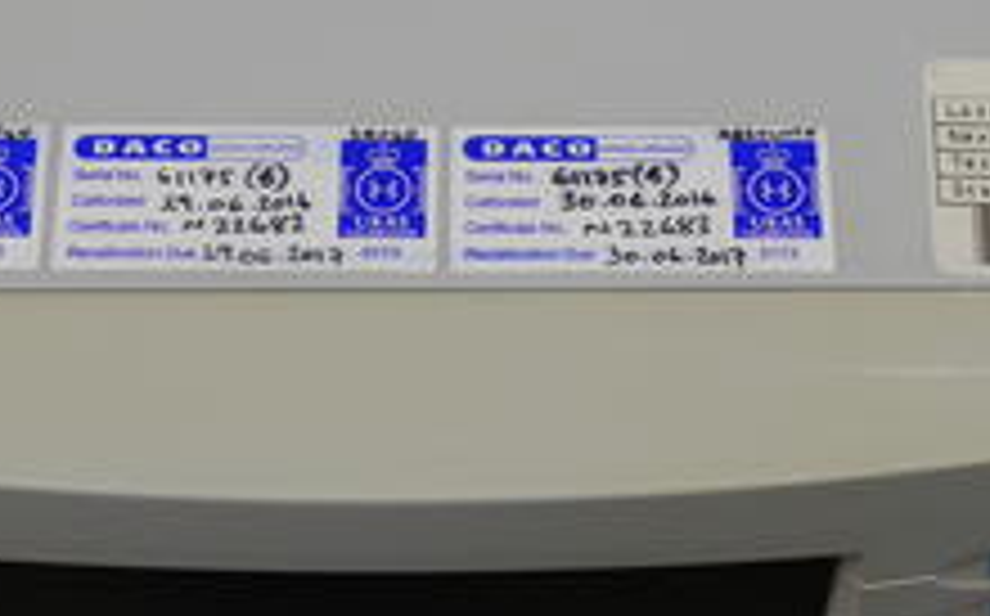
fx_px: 2911
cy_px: 306
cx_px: 468
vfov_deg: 12.1
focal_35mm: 108
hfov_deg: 19.3
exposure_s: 1/50
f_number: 8
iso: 400
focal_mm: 28
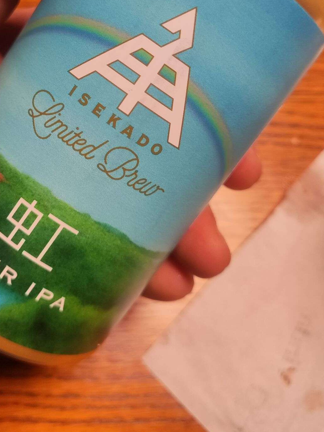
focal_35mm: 37
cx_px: 121
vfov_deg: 48.5
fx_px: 462
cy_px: 115
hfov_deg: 38.4
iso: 147
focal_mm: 4.71
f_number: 1.79
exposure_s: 1/100
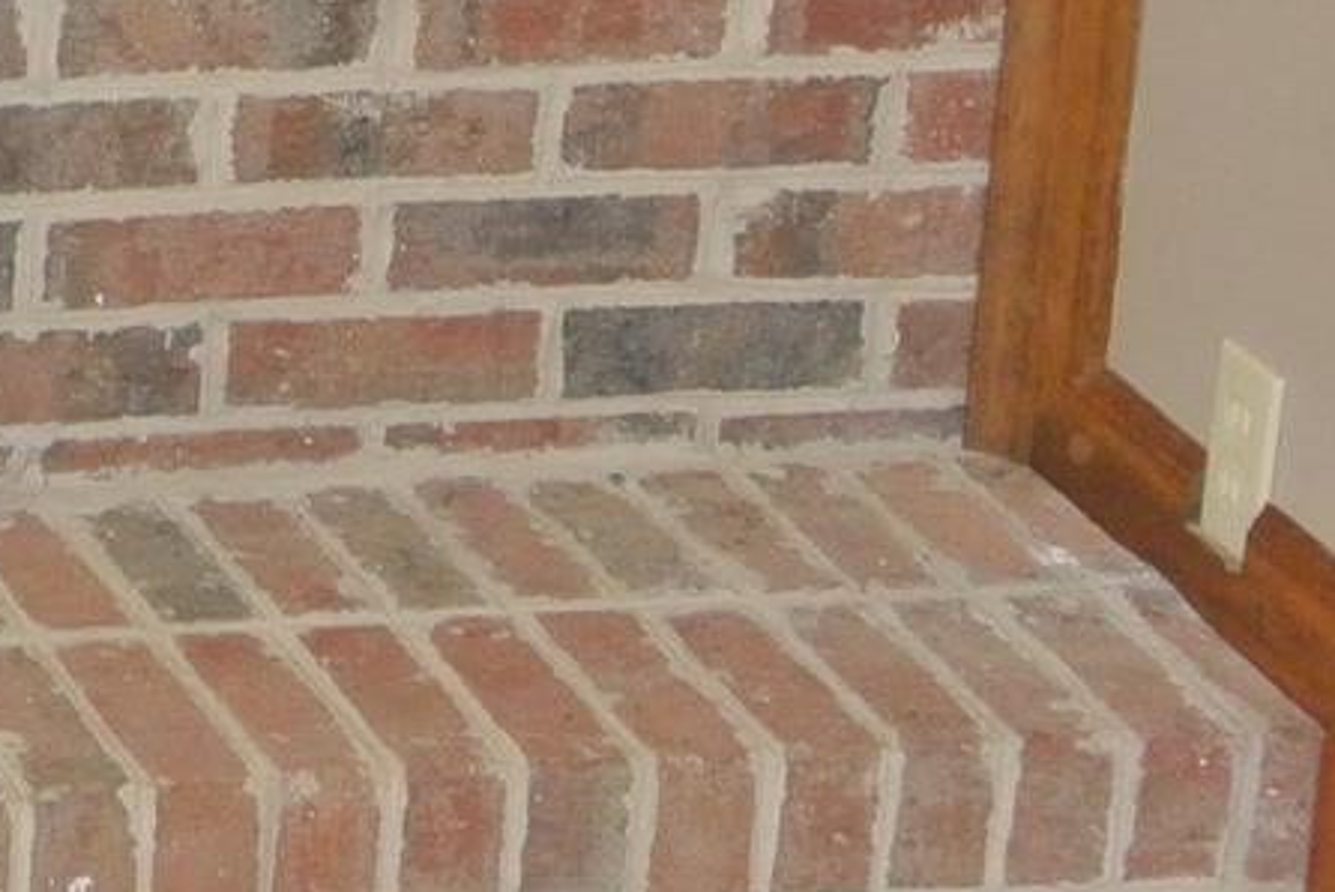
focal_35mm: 170
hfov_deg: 11.5
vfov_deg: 8.0
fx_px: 6308
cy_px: -257
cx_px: -811
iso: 640
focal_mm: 14
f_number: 4
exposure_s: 1/60
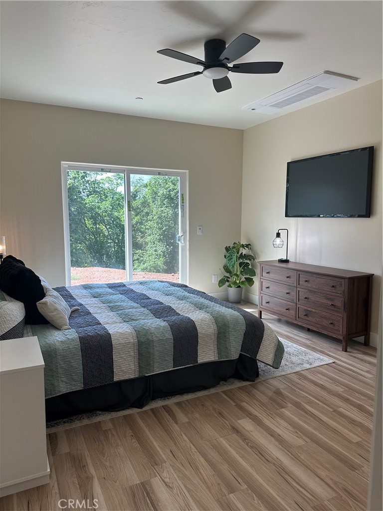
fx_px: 354
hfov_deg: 56.8
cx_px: 192
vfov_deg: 71.6
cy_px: 256
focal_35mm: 24
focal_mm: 6.86
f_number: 1.78
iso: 80
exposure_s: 1/341
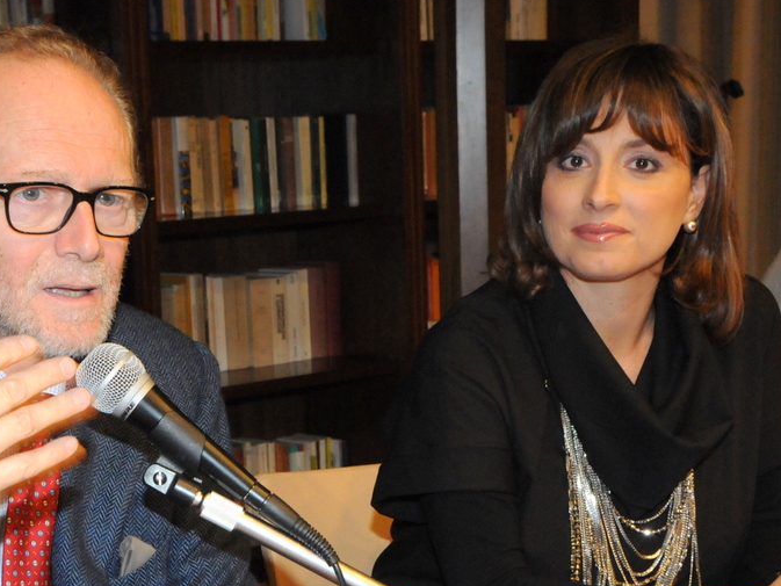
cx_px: 234
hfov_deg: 21.7
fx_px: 2028
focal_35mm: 90
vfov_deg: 16.4
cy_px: 446
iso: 2000
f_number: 9
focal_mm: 35
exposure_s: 1/60
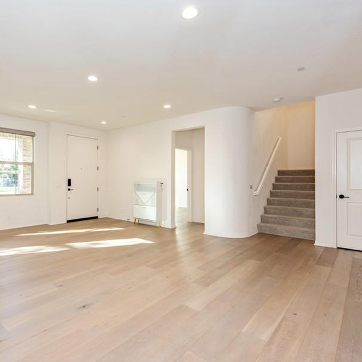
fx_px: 237
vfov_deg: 74.8
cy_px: 178
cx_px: 134
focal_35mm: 20
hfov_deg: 73.5
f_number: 5.6
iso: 640
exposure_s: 1/125
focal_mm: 14
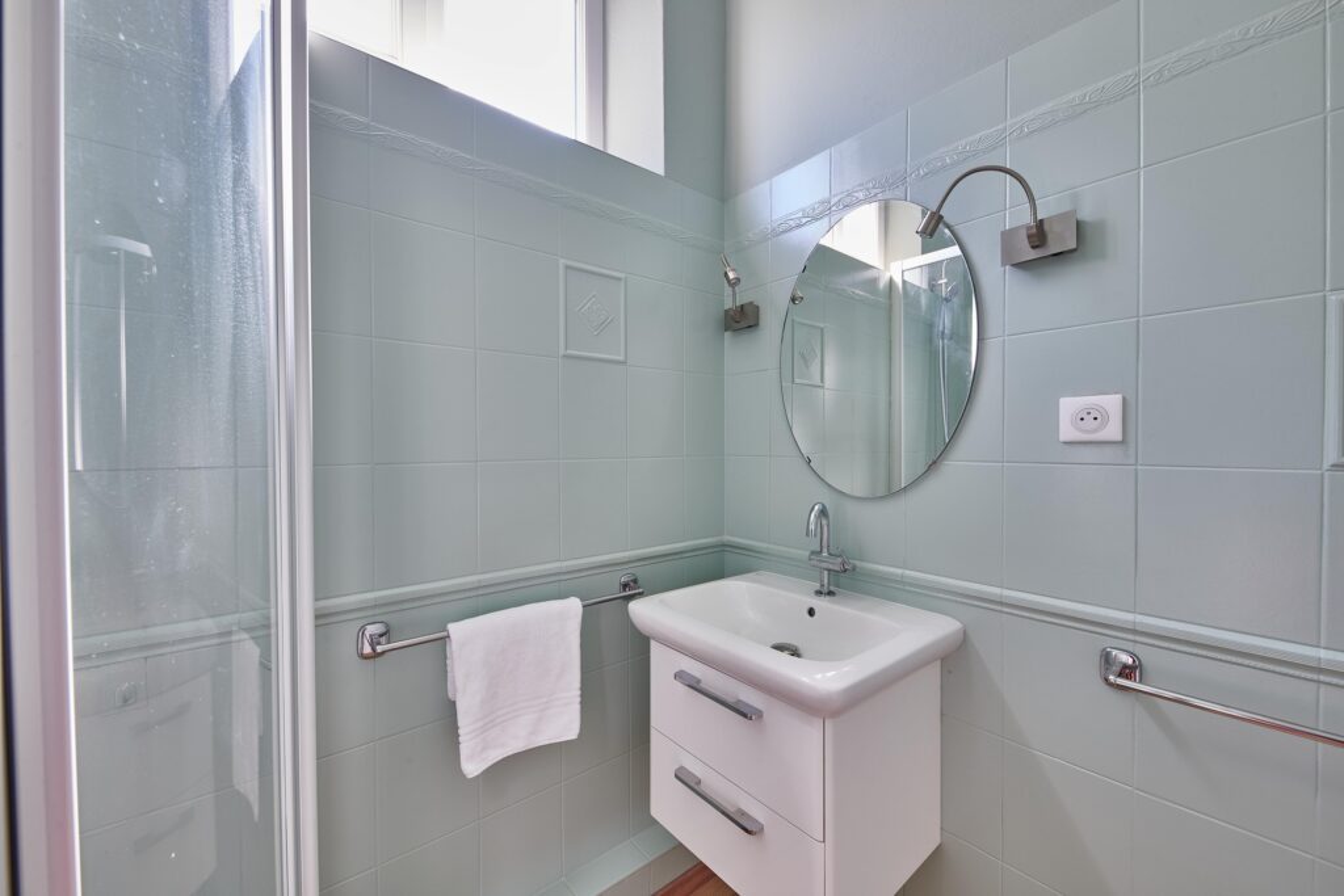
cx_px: 672
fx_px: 523
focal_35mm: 14
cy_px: 448
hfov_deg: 104.2
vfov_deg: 81.2
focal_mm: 14
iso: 100
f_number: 10
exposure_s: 1/1.59
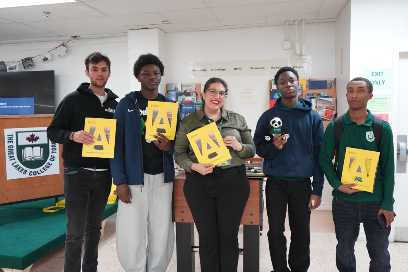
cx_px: 204
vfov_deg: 42.3
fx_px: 351
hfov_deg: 60.3
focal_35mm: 31
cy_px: 136
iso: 2500
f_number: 4
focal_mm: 31
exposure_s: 1/160
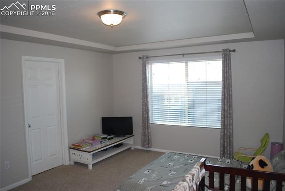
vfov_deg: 48.1
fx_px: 214
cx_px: 142
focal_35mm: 27
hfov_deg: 67.3
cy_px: 96
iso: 200
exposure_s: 1/60
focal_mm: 18
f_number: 3.5
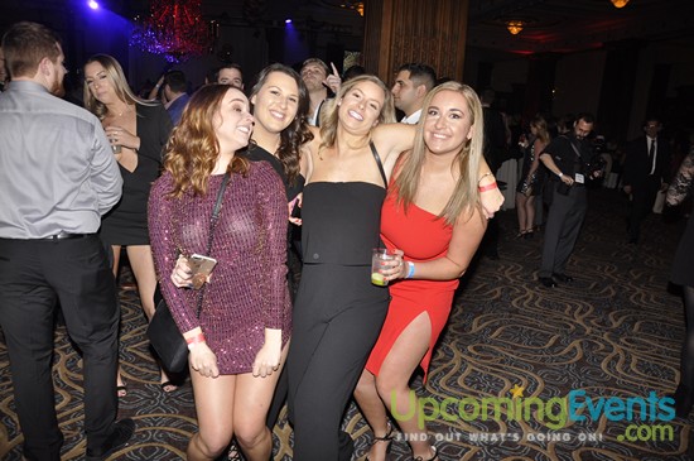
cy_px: 230
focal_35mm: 27
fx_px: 520
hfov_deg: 67.5
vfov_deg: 47.8
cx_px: 347
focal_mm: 18
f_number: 5
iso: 400
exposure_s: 1/60
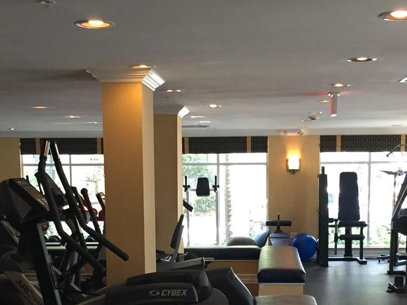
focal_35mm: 62
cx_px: 216
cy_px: 270
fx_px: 729
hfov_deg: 31.2
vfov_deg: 23.1
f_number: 2.2
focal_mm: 4.15
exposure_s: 1/30
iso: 160
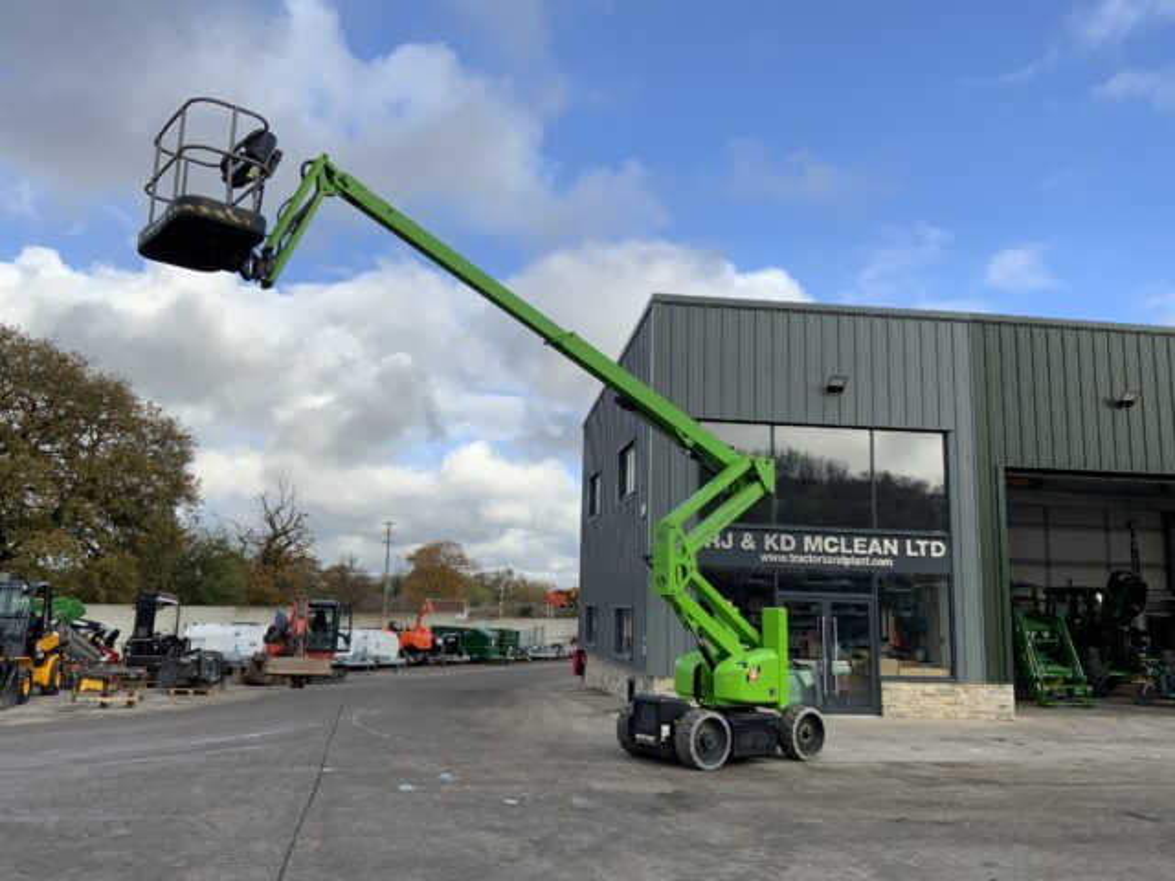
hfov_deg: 61.7
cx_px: 588
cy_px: 440
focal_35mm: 29
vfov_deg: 48.2
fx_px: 984
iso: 16
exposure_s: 1/1035
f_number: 1.8
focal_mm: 3
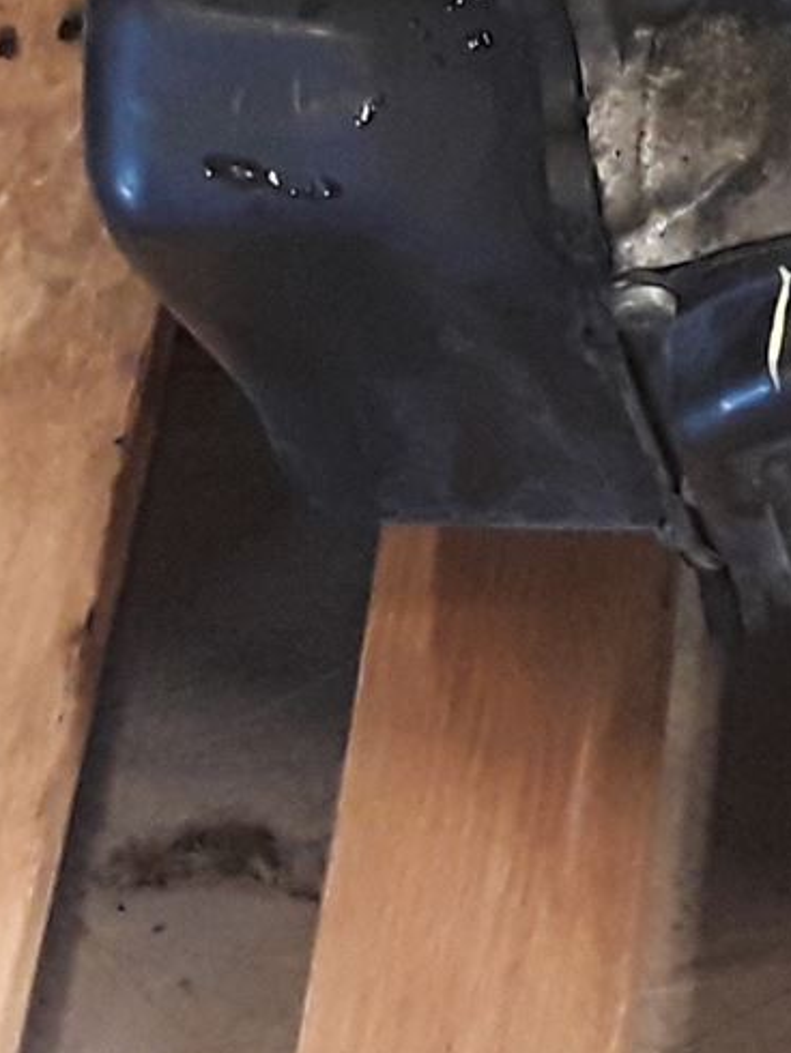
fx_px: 3562
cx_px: 1251
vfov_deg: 15.6
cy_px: -505
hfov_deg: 12.0
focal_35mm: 117
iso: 160
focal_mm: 2.91
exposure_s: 1/50
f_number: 1.9
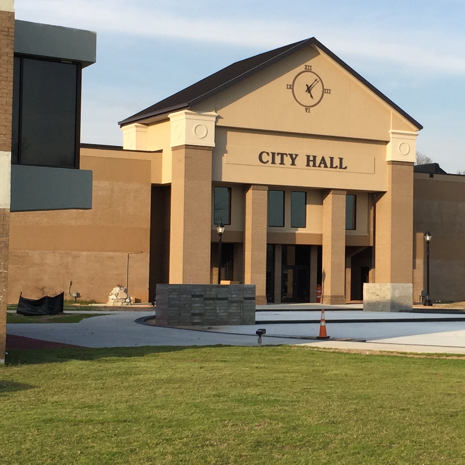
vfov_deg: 23.7
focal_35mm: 73
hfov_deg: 23.5
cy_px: 227
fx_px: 1109
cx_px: 336
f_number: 2.2
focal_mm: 4.15
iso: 32
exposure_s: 1/1068
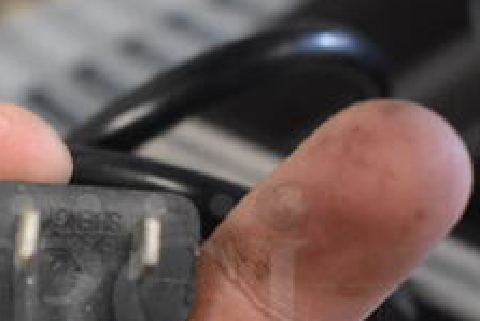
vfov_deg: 16.4
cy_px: 293
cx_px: 155
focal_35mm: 82
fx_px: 1094
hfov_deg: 24.6
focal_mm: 20
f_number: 3.8
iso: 4000
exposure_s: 1/125
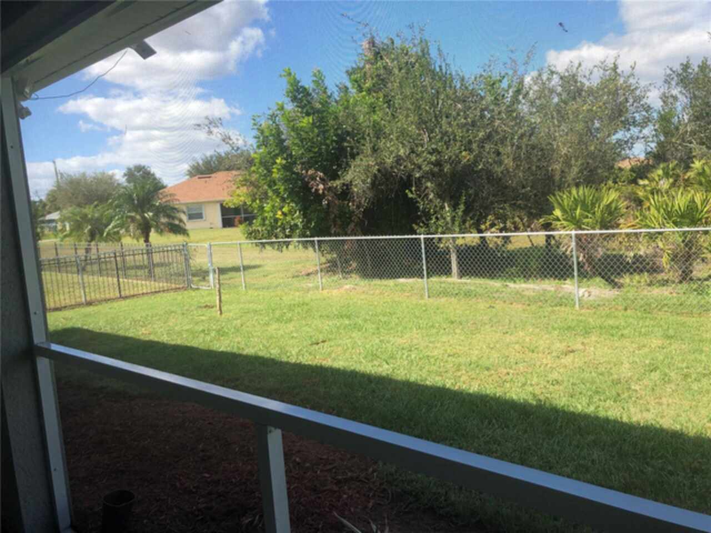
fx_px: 575
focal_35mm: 28
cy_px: 266
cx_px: 356
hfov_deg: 63.4
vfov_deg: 49.7
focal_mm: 4
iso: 20
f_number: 1.8
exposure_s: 1/615
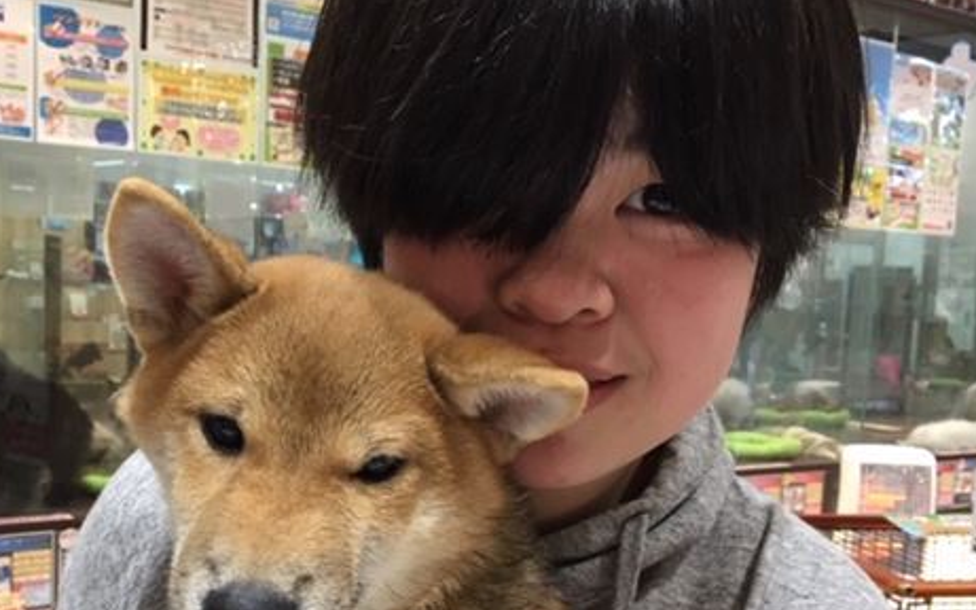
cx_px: 417
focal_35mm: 40
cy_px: 400
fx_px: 1064
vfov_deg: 31.8
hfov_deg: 49.1
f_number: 2.2
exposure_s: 1/30
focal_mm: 4.15
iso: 64
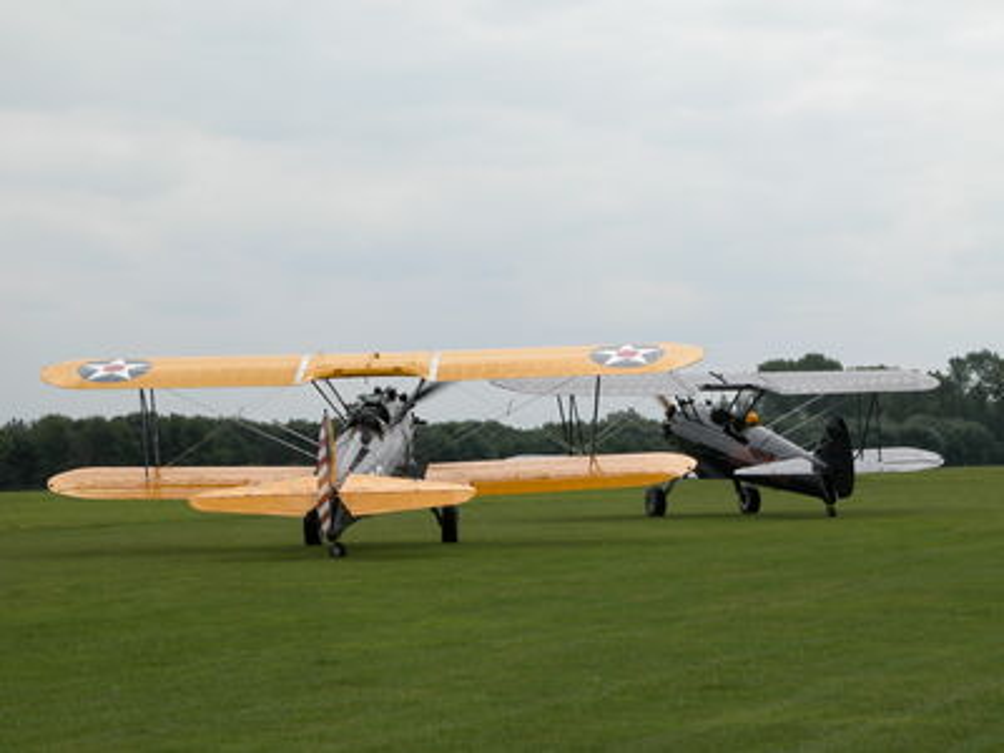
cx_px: 502
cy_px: 376
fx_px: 3103
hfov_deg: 18.4
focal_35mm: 107
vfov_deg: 13.8
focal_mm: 27.3
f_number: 5.8
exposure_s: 1/513
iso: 100
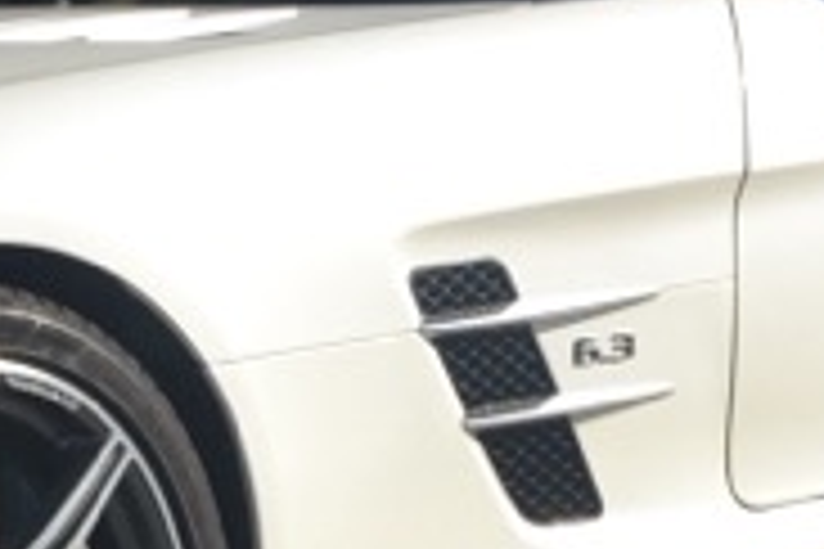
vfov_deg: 5.8
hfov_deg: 8.7
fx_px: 5414
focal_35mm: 237
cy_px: 333
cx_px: 32
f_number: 8
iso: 100
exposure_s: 1/250
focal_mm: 31
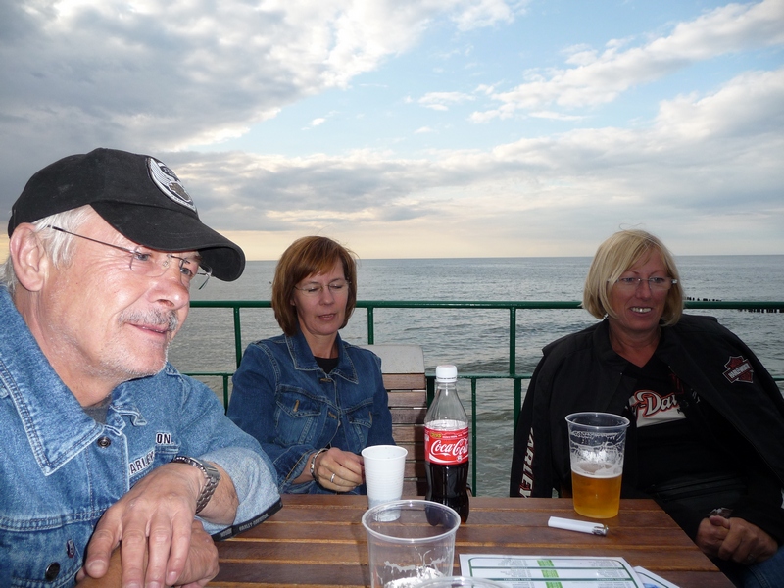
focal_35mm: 28
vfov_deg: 49.7
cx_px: 392
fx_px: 634
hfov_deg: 63.4
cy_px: 294
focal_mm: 4.7
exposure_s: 1/500
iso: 100
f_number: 3.3
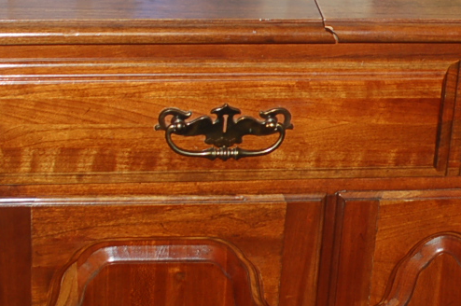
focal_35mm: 128
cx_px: 393
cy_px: 161
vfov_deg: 10.7
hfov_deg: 15.9
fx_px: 1637
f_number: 5.6
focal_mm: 28
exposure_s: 1/125
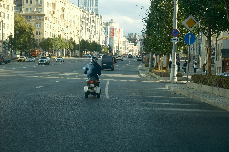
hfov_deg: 27.0
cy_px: 76
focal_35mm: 75
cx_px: 114
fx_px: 477
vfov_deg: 18.2
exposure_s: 1/480
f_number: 4
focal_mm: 50
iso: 320
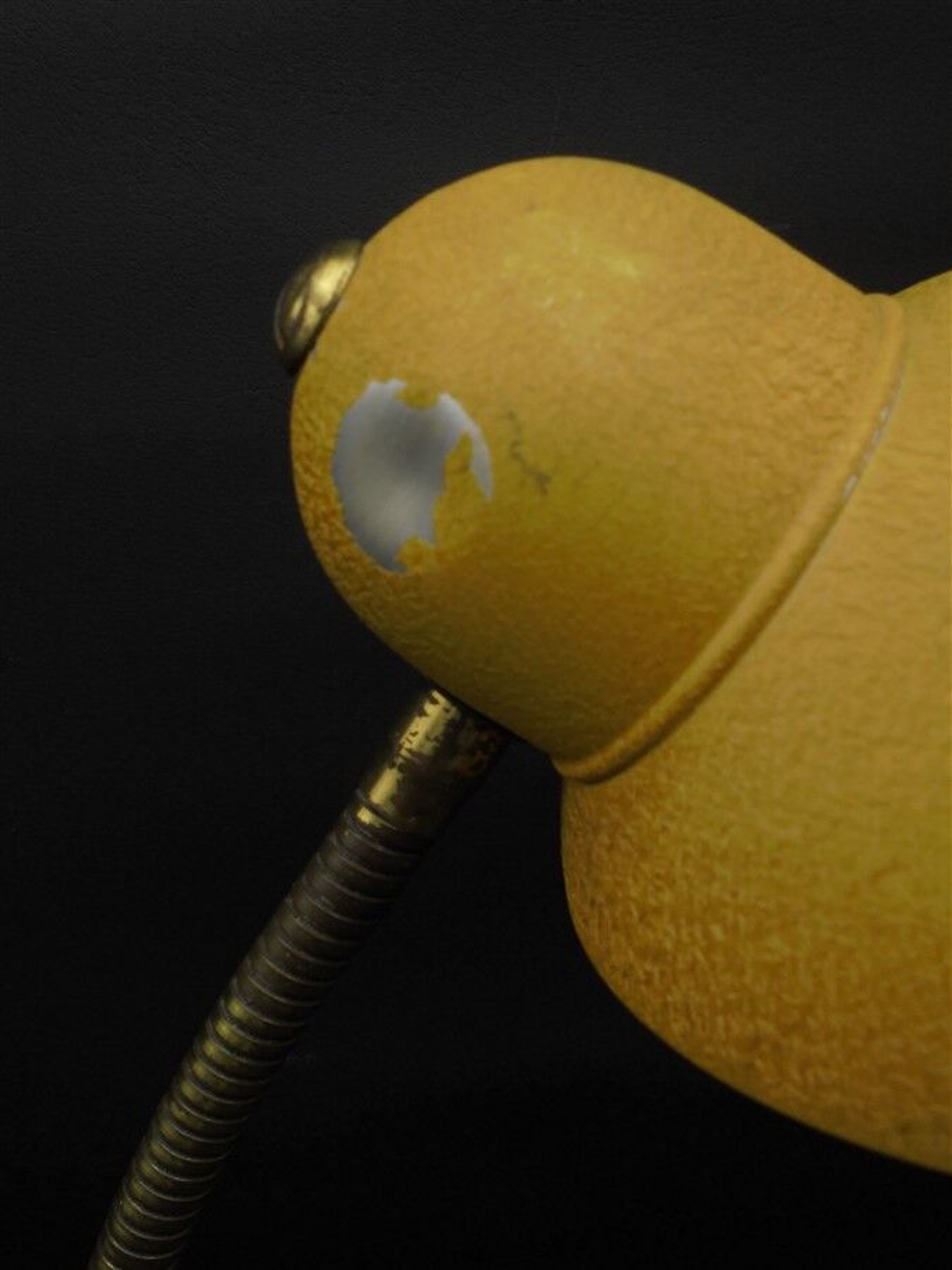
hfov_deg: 37.7
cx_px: 476
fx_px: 1393
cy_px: 635
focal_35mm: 38
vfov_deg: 49.0
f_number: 4.2
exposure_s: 1/60
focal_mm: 6.9
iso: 100
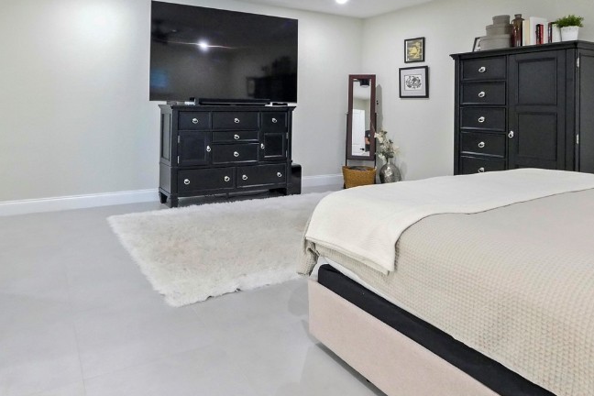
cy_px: 117
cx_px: 248
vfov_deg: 53.5
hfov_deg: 75.5
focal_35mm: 23
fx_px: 379
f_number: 4
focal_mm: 7
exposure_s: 1/40
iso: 3200
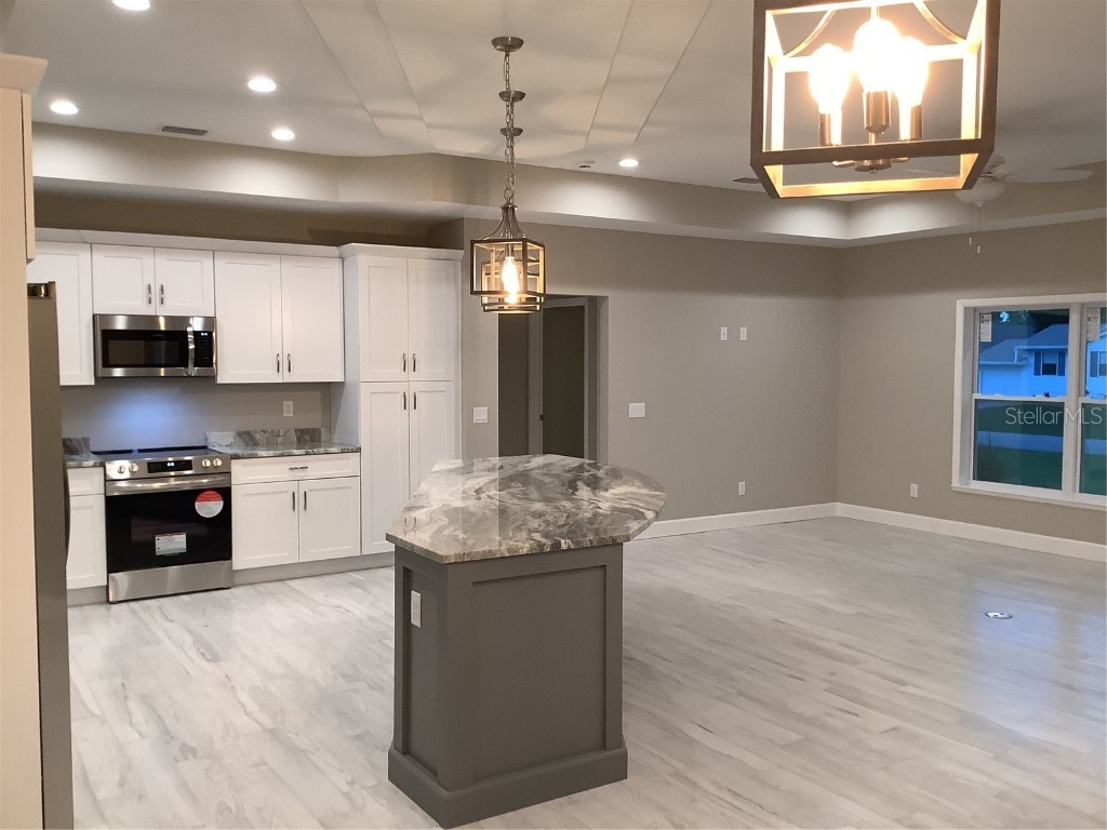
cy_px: 415
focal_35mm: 31
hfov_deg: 58.4
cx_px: 554
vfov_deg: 45.4
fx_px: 991
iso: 160
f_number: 2.4
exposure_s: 1/60
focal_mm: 3.3
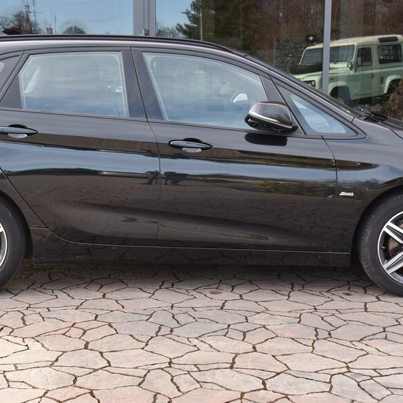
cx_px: 189
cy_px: 173
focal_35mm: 68
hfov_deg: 25.4
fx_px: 896
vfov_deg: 25.3
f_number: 6.3
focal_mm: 46
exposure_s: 1/160
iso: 500
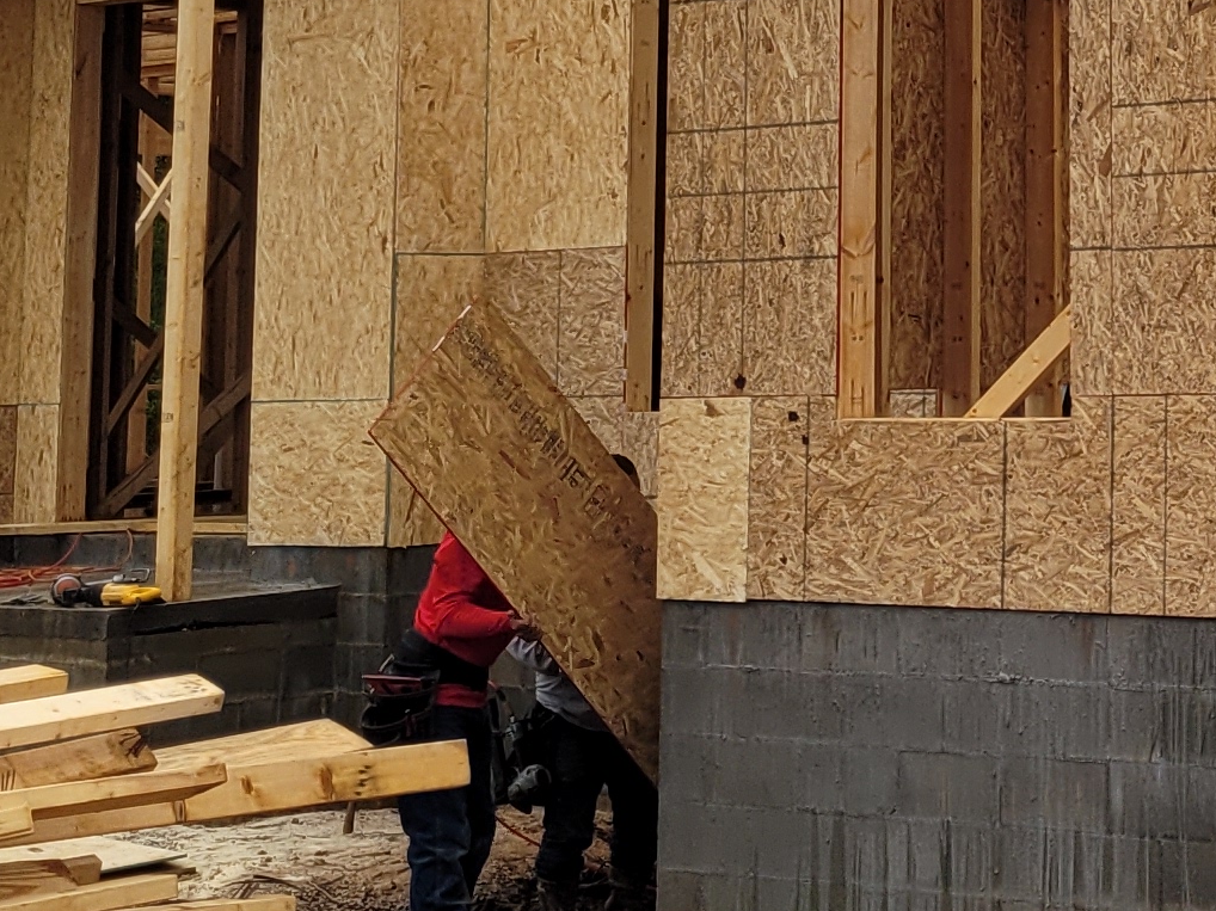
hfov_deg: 17.9
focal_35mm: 103
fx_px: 3617
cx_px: 1565
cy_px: -80
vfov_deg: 14.1
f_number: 1.8
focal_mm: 5.4
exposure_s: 1/724
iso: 40
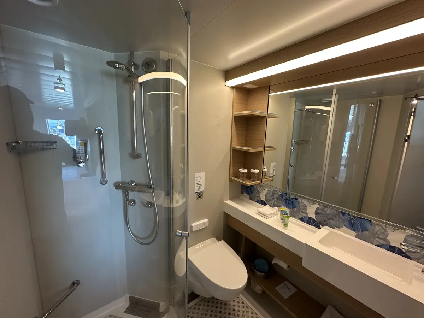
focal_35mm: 14
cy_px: 159
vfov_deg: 85.7
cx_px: 212
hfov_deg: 102.1
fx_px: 171
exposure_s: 1/60
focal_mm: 2.22
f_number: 2.2
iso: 200
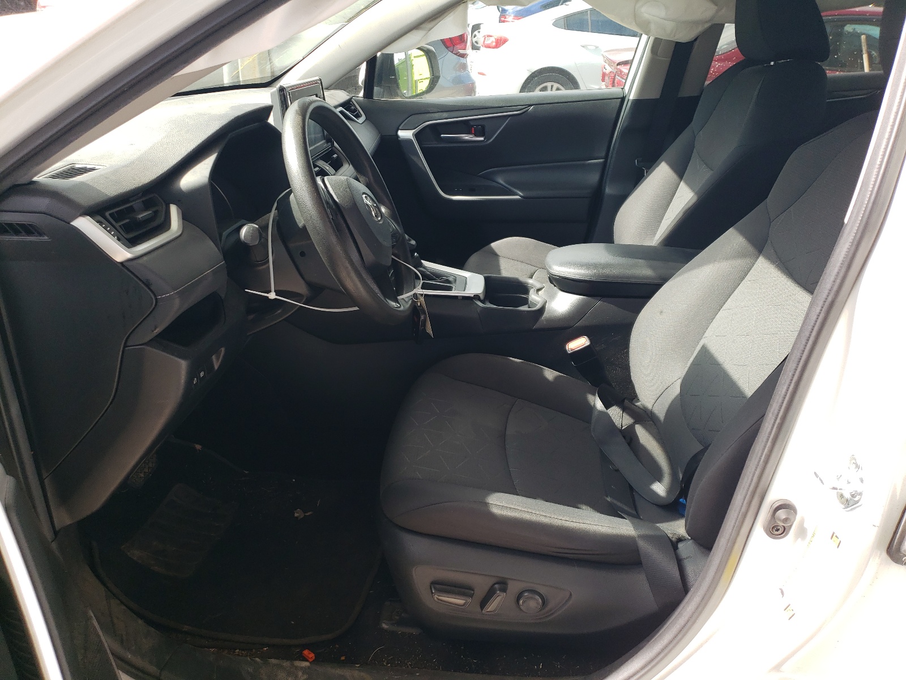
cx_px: 453
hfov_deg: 67.3
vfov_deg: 53.1
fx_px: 680
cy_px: 340
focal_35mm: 26
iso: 50
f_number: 1.5
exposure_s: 1/385
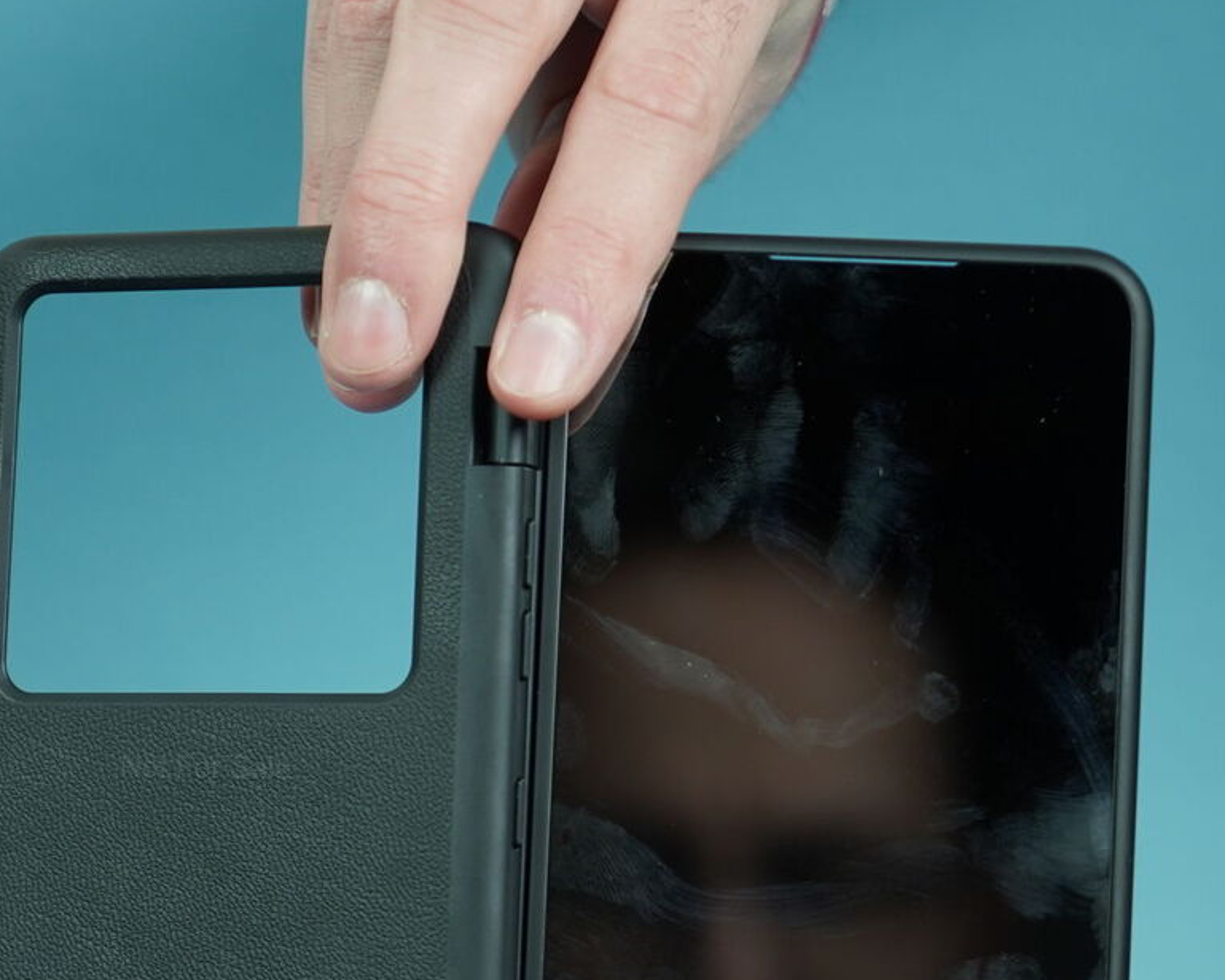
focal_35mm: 164
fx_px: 5945
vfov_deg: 9.4
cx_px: 320
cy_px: 977
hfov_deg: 11.7
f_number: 4
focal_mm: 70
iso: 640
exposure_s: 1/200
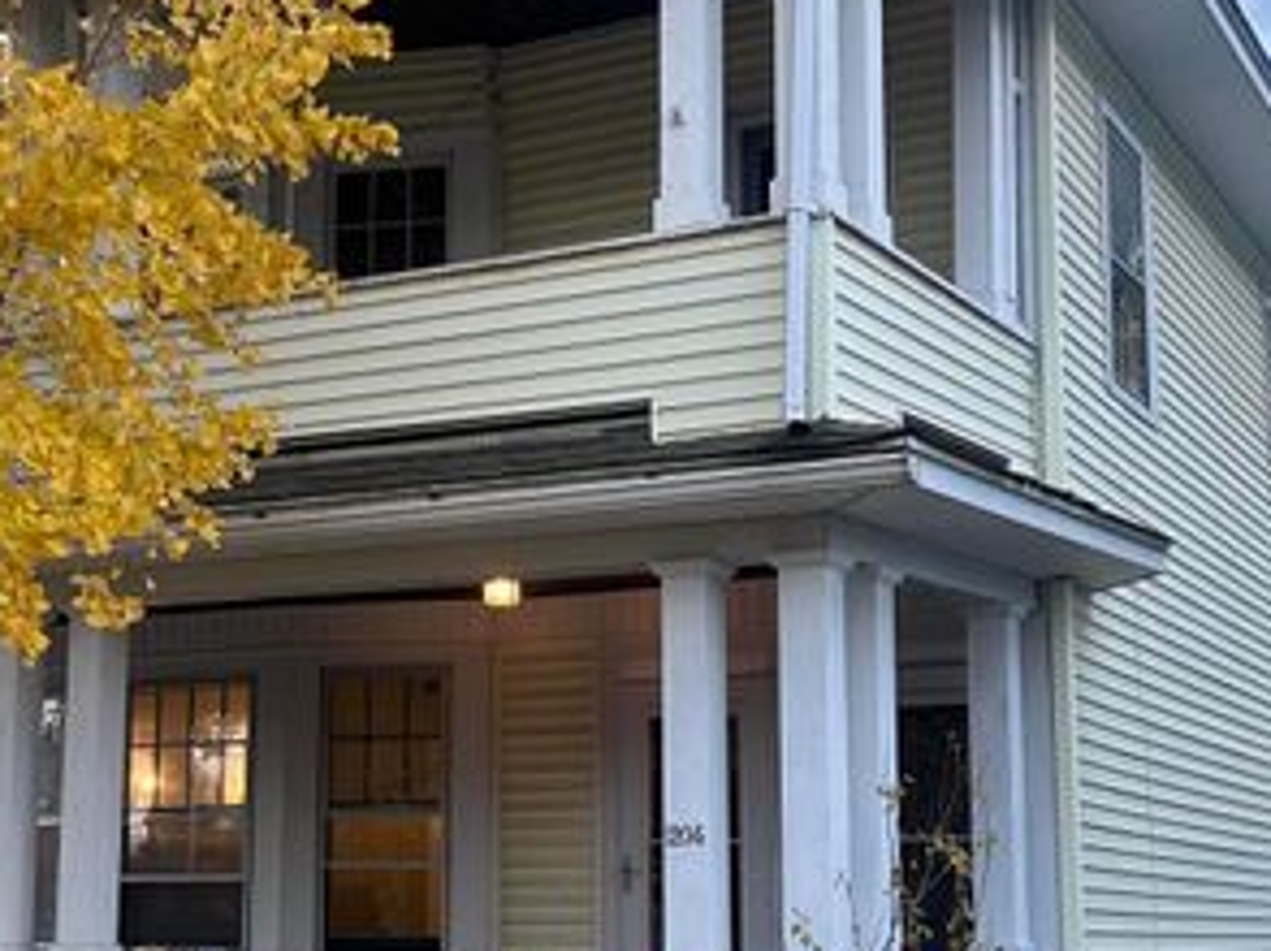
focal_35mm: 59
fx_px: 2165
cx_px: 510
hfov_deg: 32.6
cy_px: 586
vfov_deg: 24.7
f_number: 1.5
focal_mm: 5.7
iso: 100
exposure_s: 1/120
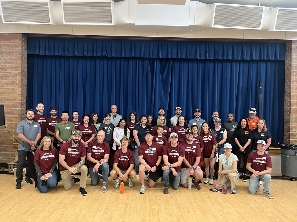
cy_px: 111
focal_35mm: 26
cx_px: 148
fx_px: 223
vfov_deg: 53.1
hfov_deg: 67.3
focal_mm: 5.1
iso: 160
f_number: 1.6
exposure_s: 1/60
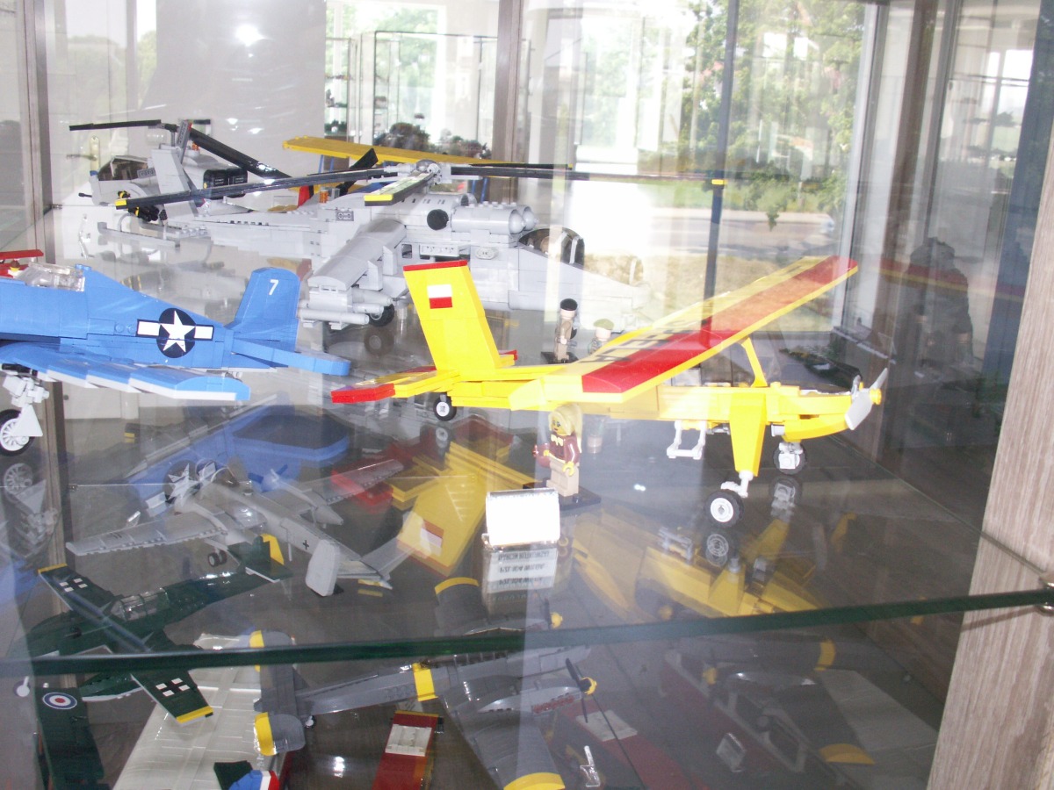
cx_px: 527
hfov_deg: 52.6
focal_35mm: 35
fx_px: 1066
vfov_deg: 40.7
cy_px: 395
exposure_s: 1/60
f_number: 2.8
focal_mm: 5.86
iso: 125
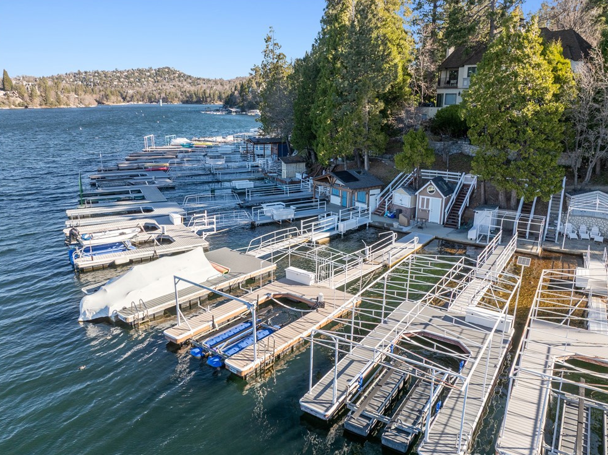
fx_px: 439
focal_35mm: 25
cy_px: 231
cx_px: 310
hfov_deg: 69.4
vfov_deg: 54.8
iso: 140
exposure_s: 1/50
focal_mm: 12.3
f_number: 2.8
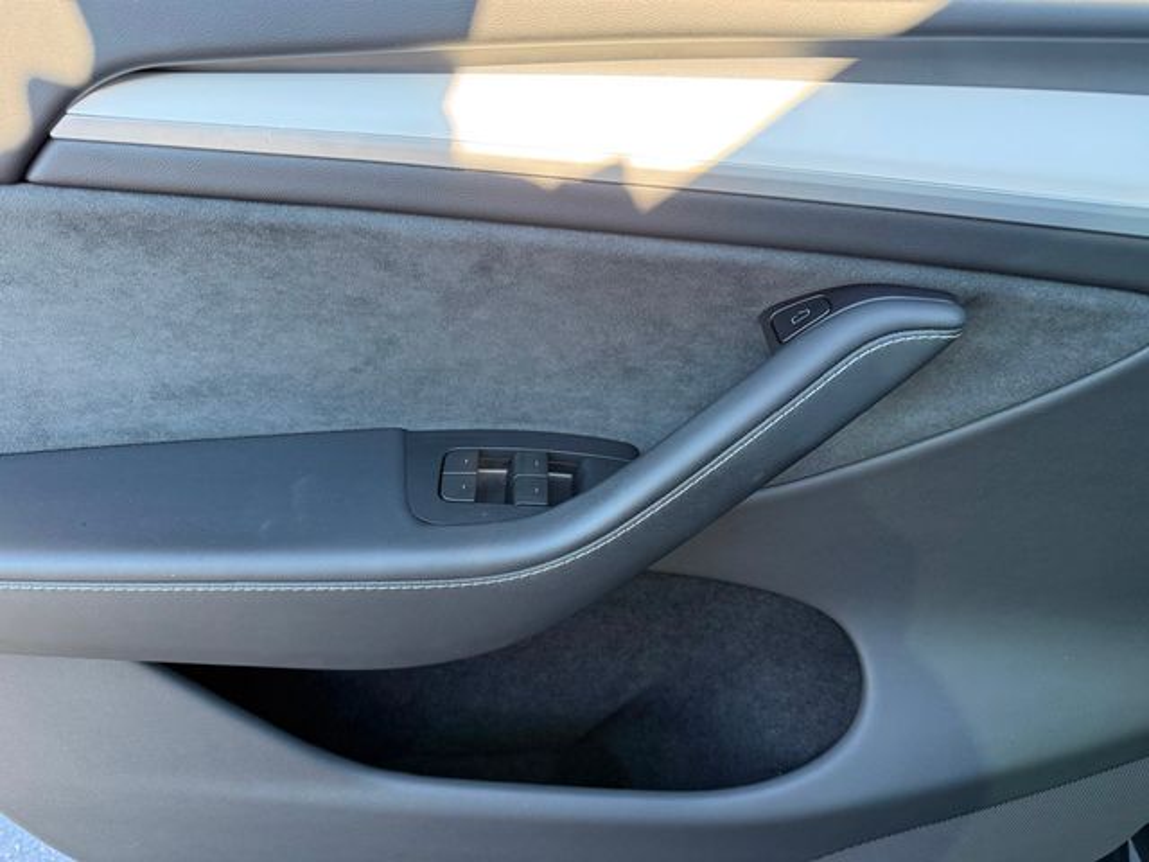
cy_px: 431
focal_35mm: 24
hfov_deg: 71.6
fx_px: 797
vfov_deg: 56.8
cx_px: 574
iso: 160
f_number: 1.78
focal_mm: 6.76
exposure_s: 1/243
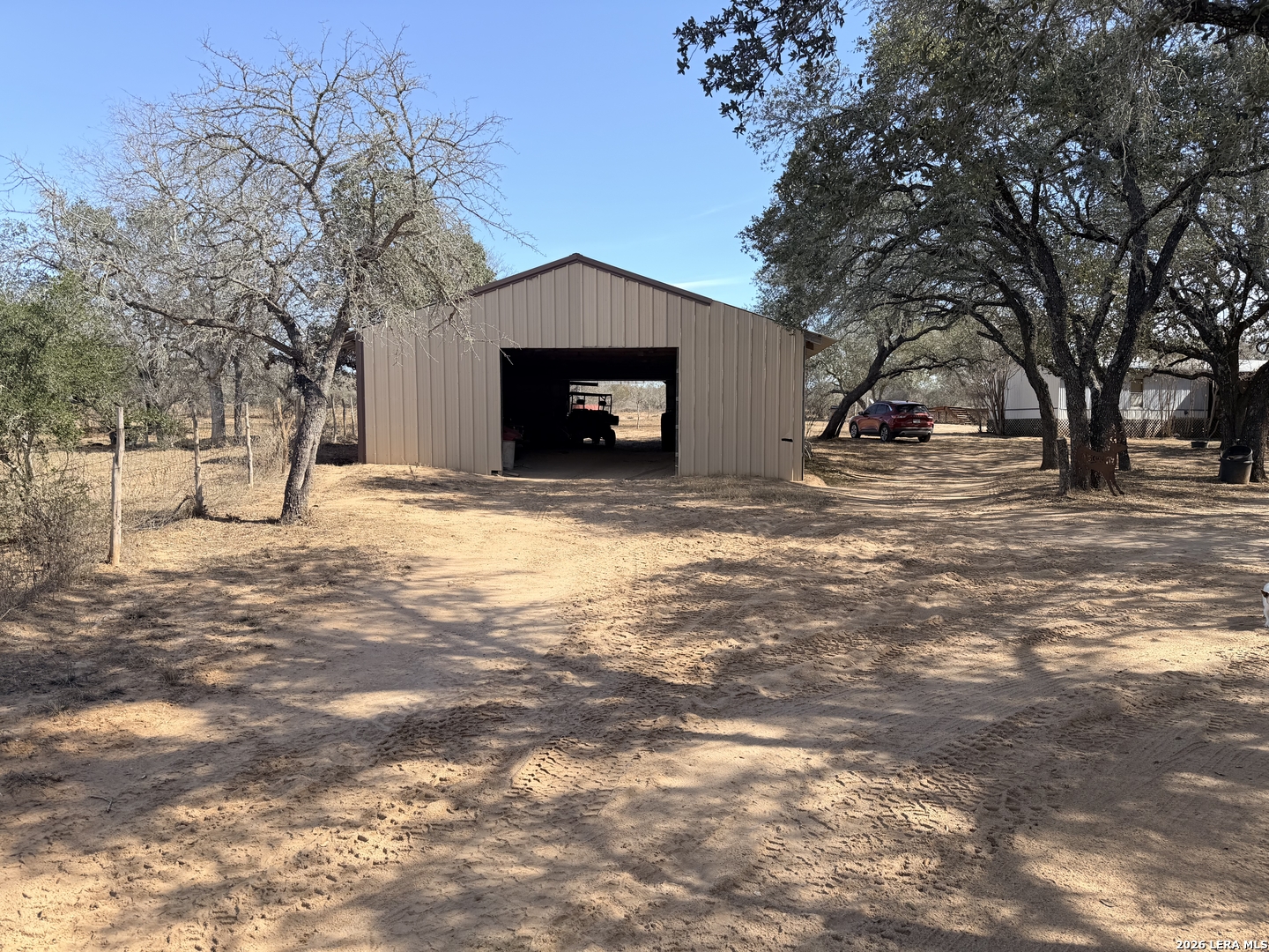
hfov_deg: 71.6
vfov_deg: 56.8
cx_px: 634
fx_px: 880
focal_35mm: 24
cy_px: 476
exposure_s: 1/2000
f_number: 1.78
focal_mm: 6.76
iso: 80
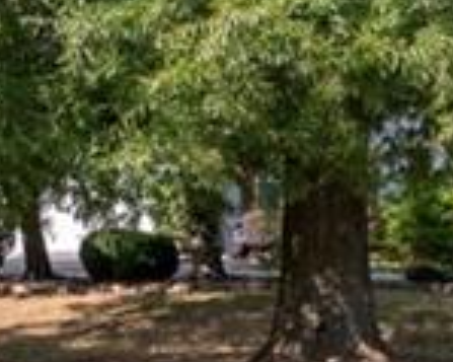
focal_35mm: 119
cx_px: -702
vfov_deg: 12.8
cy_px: 342
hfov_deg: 12.1
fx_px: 1597
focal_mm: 18.5
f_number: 8
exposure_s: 1/2000
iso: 400
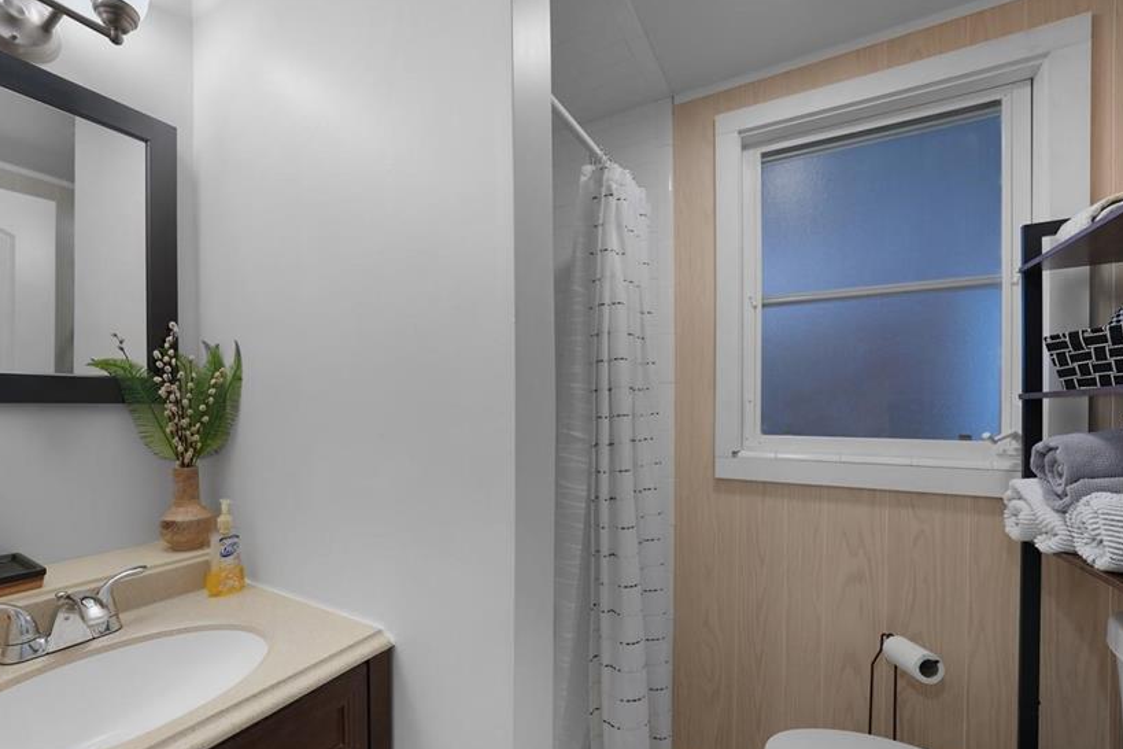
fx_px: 468
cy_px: 418
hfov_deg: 100.1
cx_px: 505
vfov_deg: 77.0
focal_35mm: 15
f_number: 3.2
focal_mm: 12
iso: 100
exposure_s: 1/60
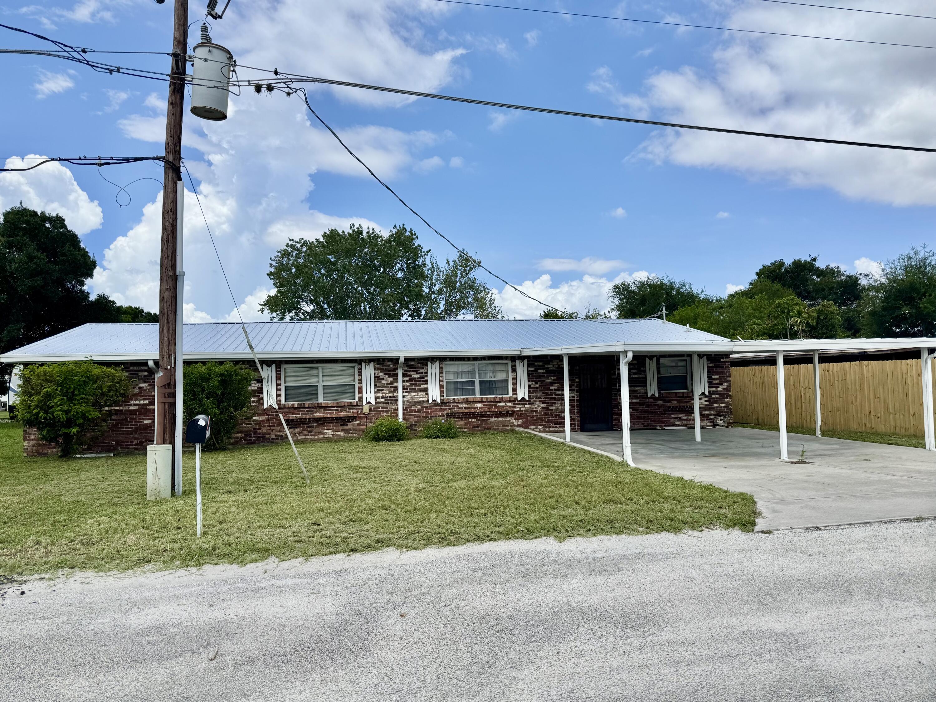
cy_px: 351
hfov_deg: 71.6
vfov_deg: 56.8
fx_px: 649
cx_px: 468
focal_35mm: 24
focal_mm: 6.76
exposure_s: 1/6410
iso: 80
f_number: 1.78
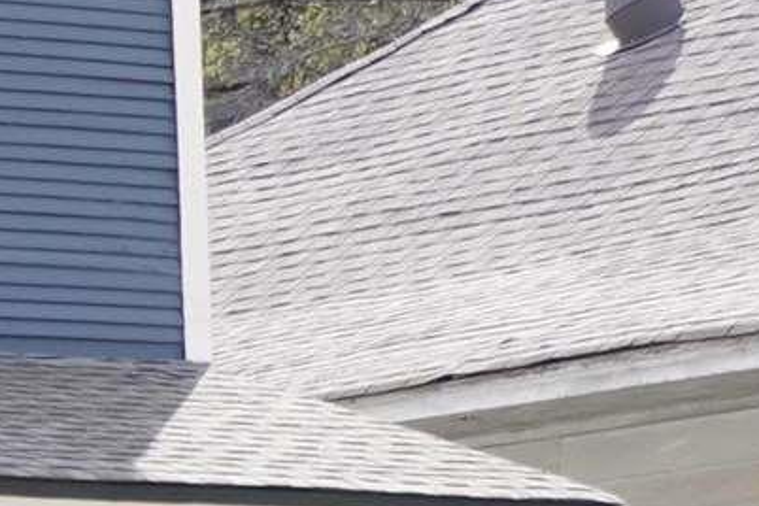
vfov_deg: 3.3
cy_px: 459
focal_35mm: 420
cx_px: -1182
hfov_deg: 4.8
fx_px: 8854
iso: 160
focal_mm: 55
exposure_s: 1/2000
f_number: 1.8
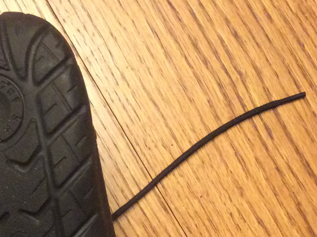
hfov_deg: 21.8
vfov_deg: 16.5
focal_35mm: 87
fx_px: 796
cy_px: 256
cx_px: 9
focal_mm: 3.3
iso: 320
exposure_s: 1/15
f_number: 2.4
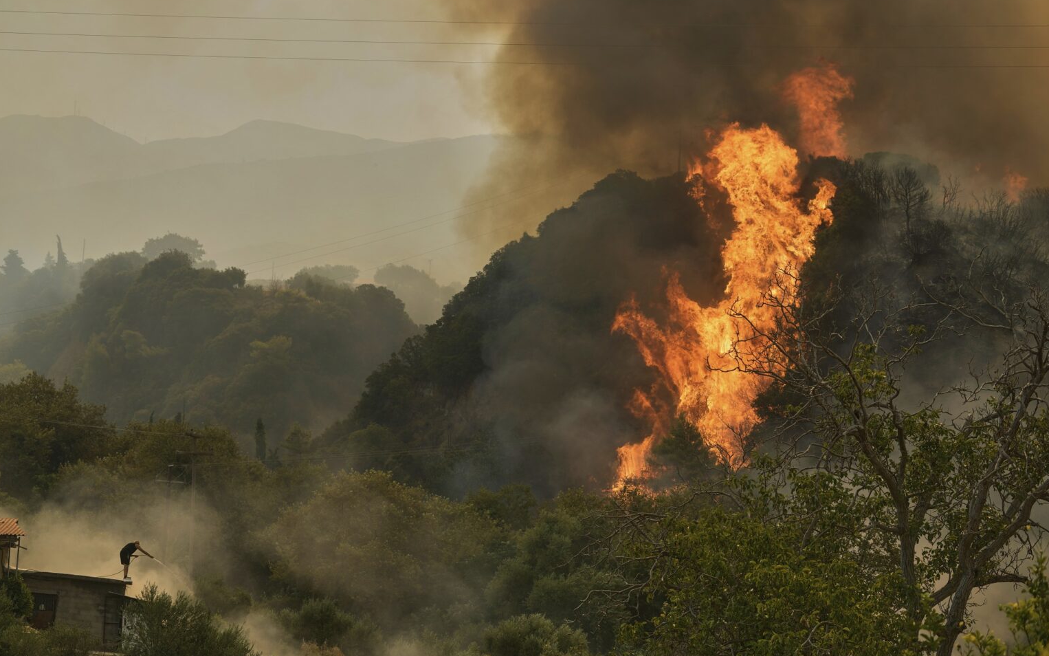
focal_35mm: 79
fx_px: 2259
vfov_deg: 16.5
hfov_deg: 26.1
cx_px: 524
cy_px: 342
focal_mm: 77
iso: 100
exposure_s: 1/1250
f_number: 3.5
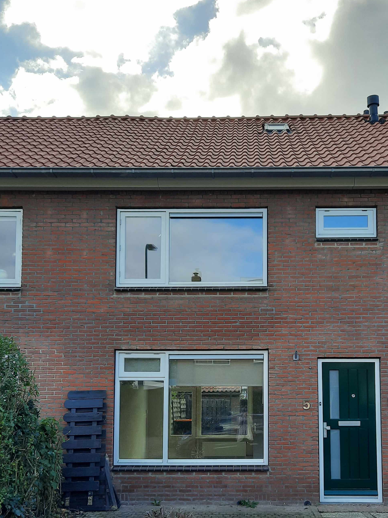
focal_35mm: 39
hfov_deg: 36.6
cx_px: 243
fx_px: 583
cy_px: 360
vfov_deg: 46.8
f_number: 2
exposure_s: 1/269
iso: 32
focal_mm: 4.6
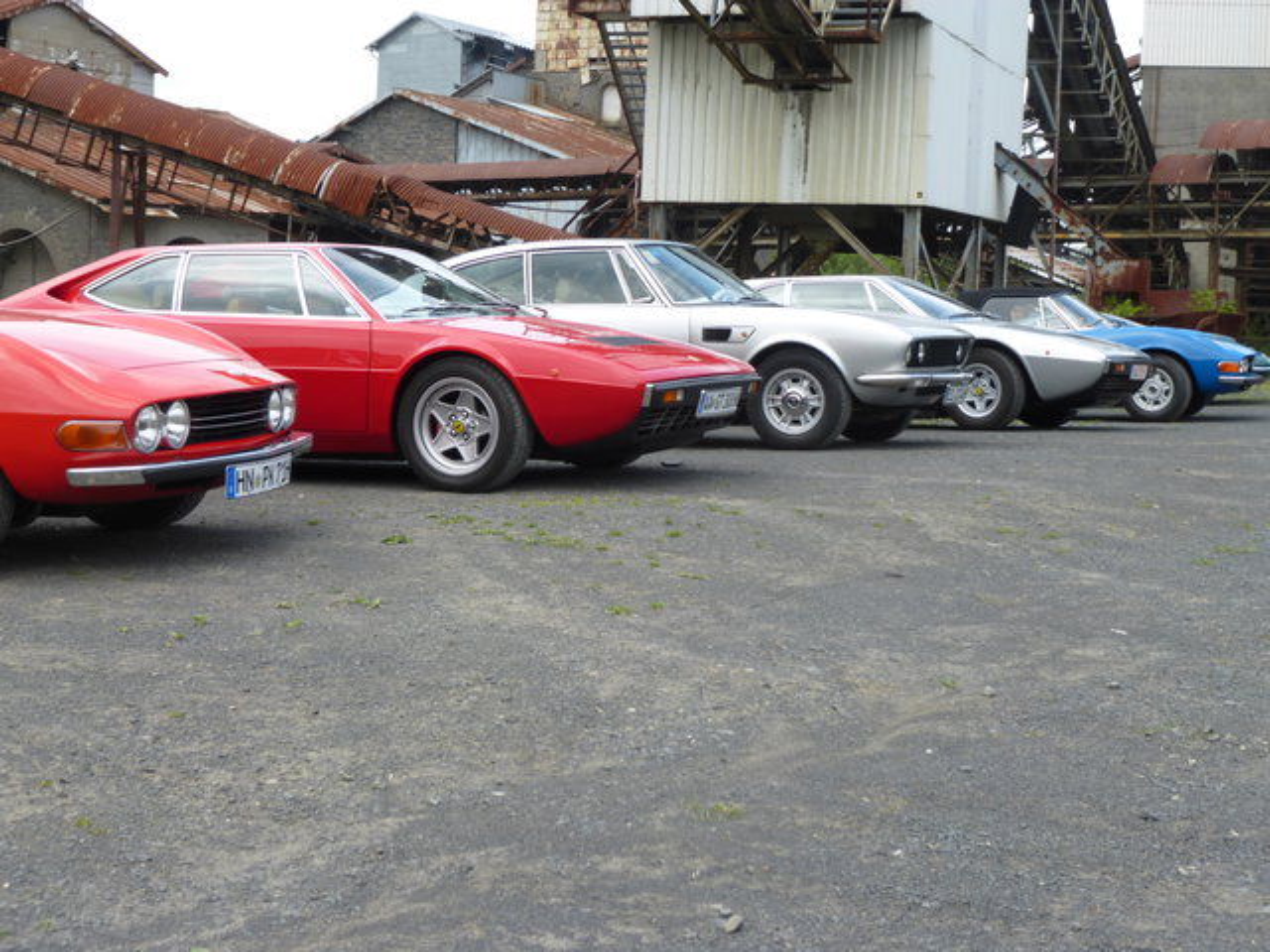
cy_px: 476
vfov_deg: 28.0
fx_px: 1908
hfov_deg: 36.8
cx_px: 635
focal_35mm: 52
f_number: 4.1
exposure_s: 1/250
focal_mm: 9.2
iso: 100
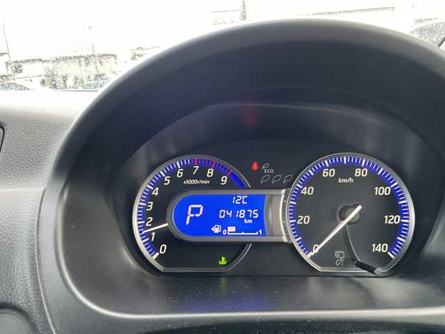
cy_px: 167
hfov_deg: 67.3
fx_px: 334
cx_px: 222
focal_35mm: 26
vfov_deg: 53.1
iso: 160
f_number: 1.6
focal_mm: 4.2
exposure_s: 1/60
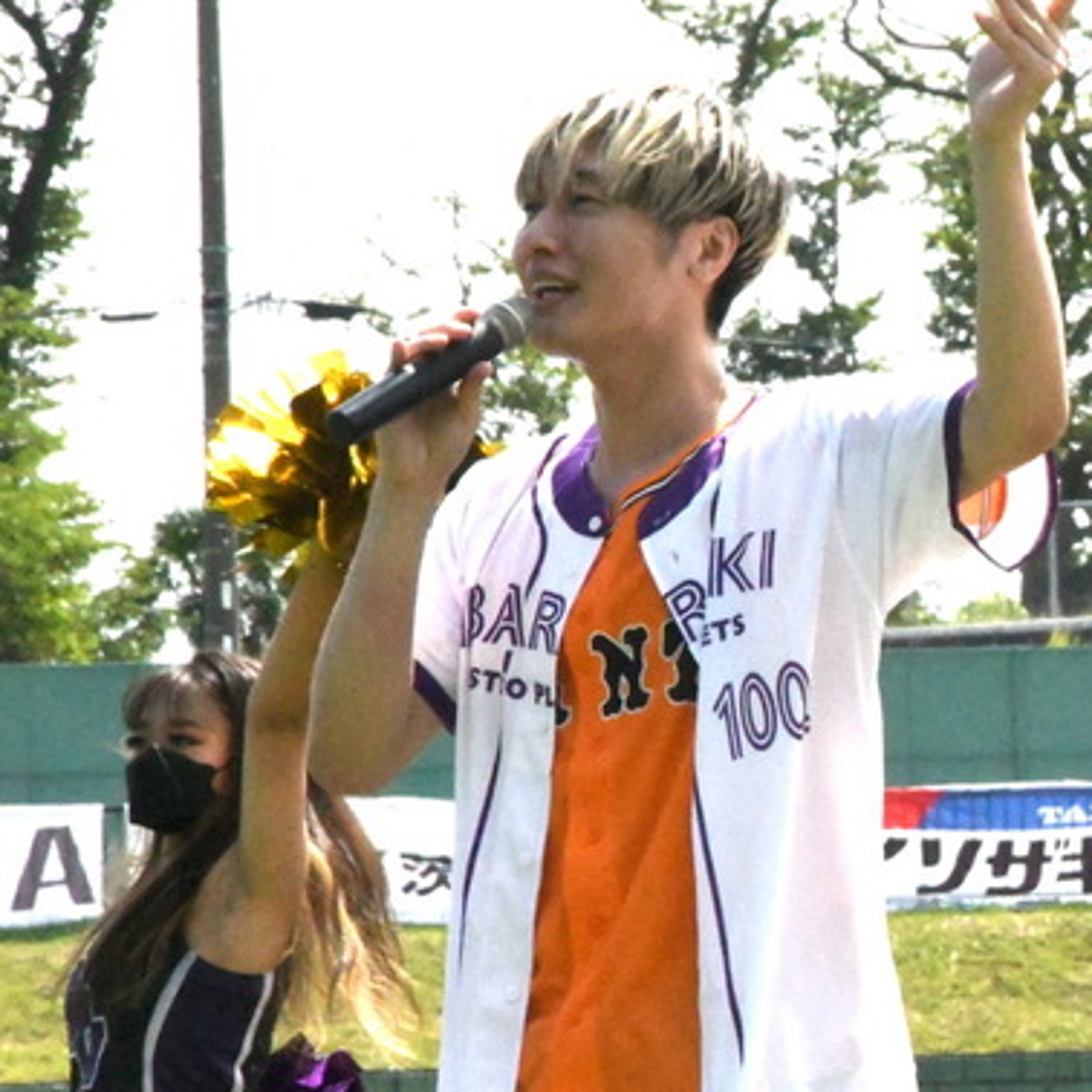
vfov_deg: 4.0
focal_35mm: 435
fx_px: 15525
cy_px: 549
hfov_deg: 4.0
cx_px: 1086
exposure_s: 1/4000
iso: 20000
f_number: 32
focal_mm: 170
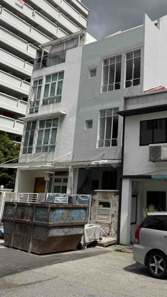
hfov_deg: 34.5
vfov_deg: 58.8
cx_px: 135
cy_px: 113
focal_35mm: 33
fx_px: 260
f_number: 1.78
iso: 80
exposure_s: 1/8130
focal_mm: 6.76
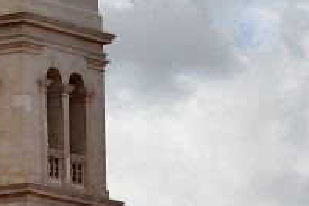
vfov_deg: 2.0
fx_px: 5965
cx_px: -9
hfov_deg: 3.0
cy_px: -62
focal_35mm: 695
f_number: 4.5
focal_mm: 92
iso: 560
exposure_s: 1/8000
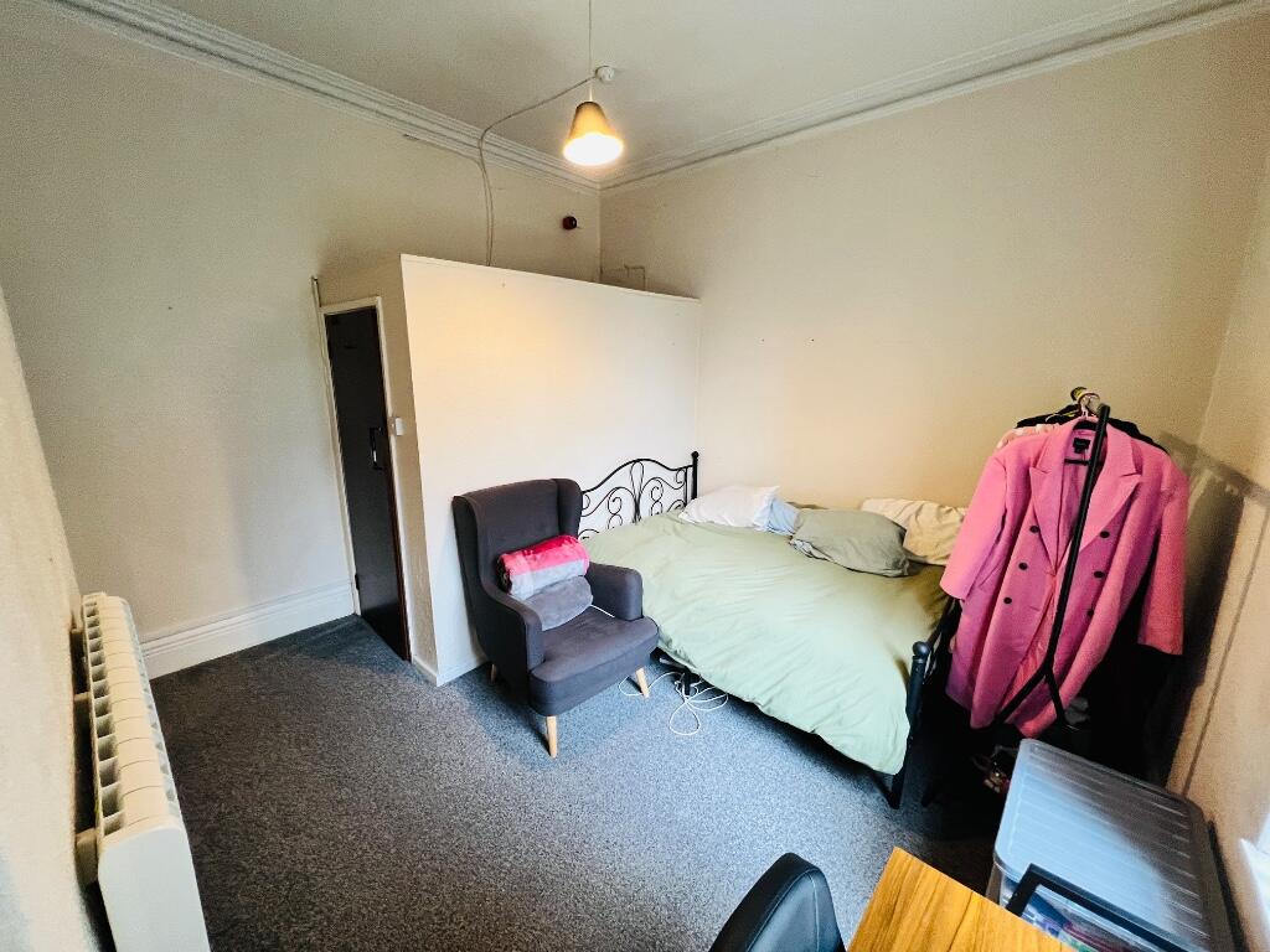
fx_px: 477
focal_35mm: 13
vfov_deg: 89.9
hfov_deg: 106.2
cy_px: 476
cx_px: 635
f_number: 1.8
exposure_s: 1/50
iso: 200
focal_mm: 1.57
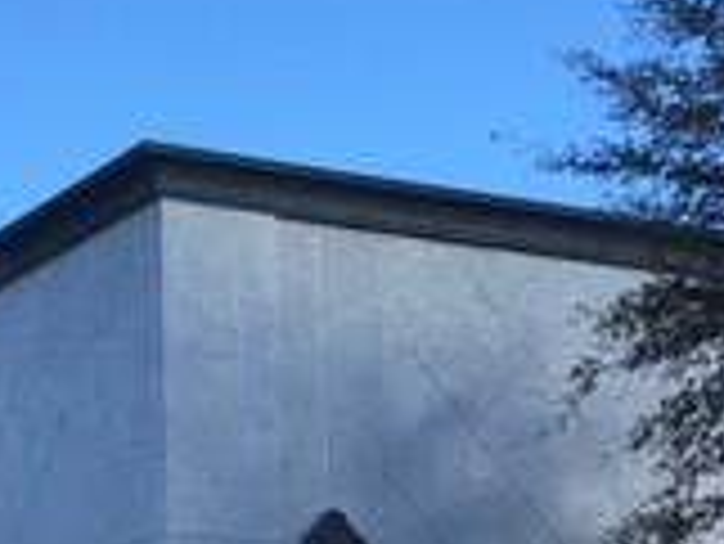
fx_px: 2407
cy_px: 508
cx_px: 22
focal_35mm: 115
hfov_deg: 16.8
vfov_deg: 12.8
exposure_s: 1/605
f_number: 2.2
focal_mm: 4.15
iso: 25
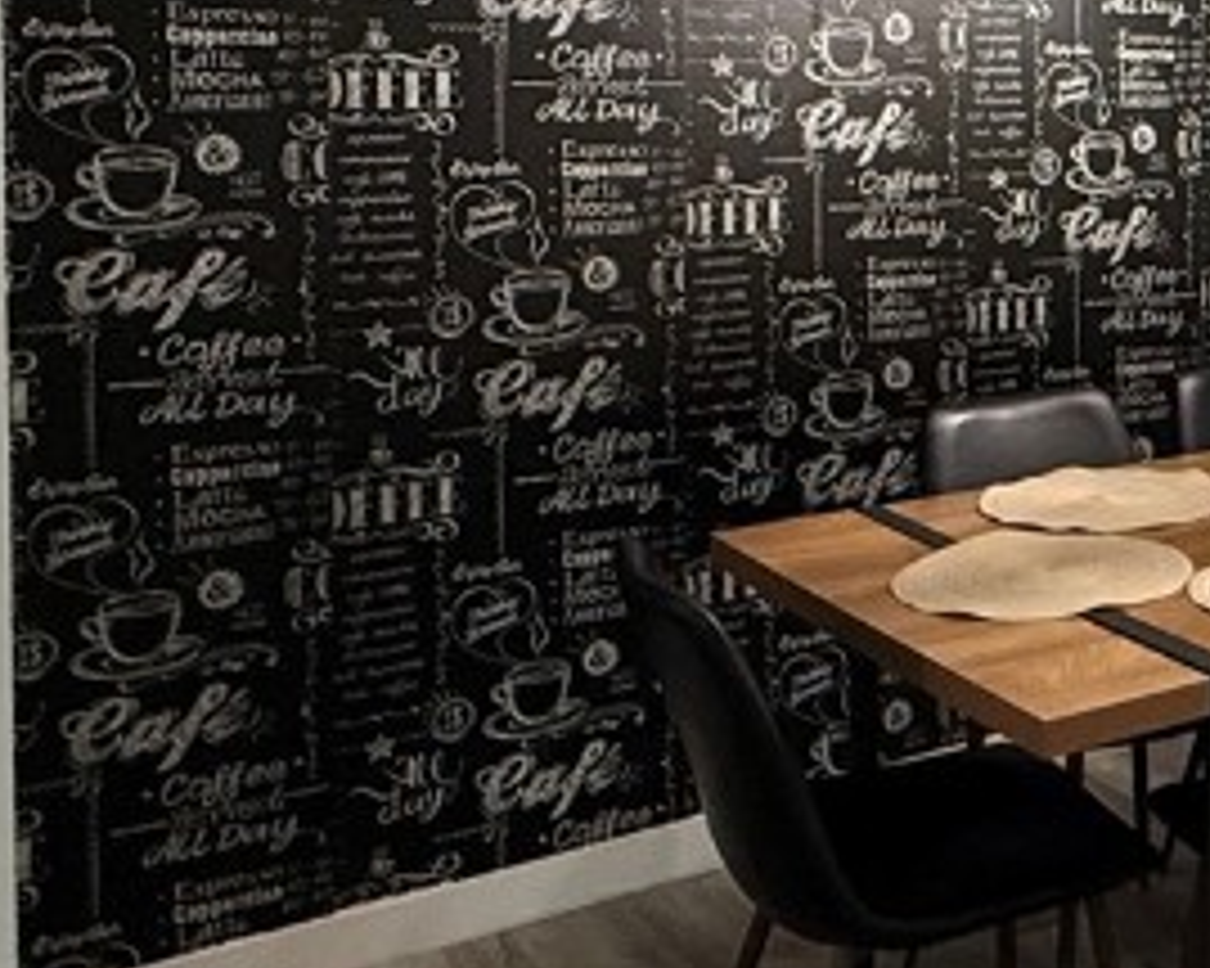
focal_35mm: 52
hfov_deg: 29.8
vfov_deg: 28.1
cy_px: 104
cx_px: 1520
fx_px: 1862
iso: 250
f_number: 2.2
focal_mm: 2.22
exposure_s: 1/60
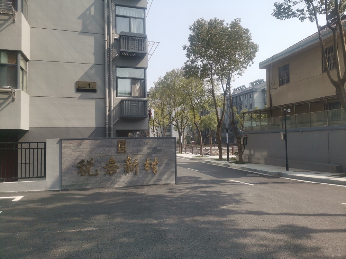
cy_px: 130
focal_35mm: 26
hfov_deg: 67.3
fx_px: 260
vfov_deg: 53.1
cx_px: 173
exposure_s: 1/1130
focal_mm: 5.5
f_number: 1.8
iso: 50
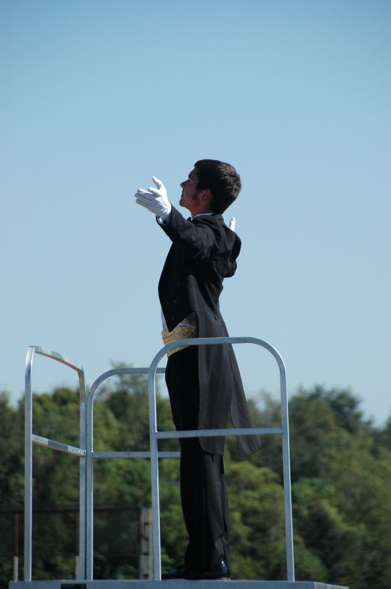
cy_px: 294
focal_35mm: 300
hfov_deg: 4.6
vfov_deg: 6.9
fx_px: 4900
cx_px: 196
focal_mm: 200
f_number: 6.3
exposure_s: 1/640
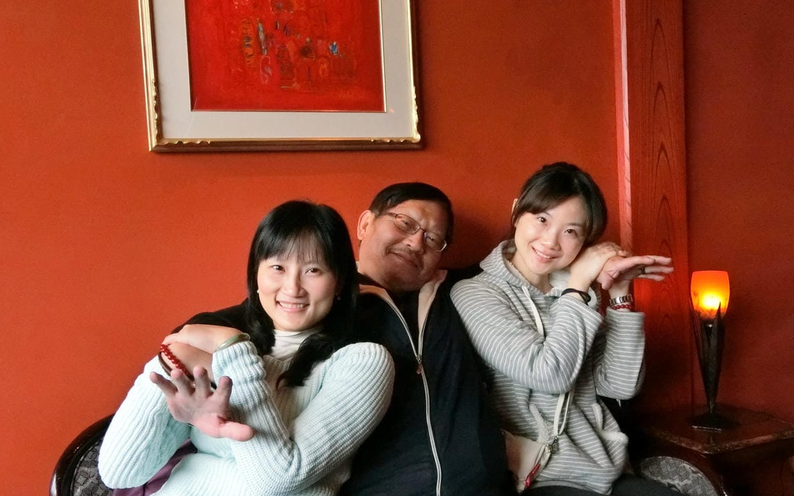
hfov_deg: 51.6
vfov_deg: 33.5
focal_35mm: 38
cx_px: 399
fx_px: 822
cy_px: 278
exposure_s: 1/500
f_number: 3.2
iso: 1250
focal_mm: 7.2
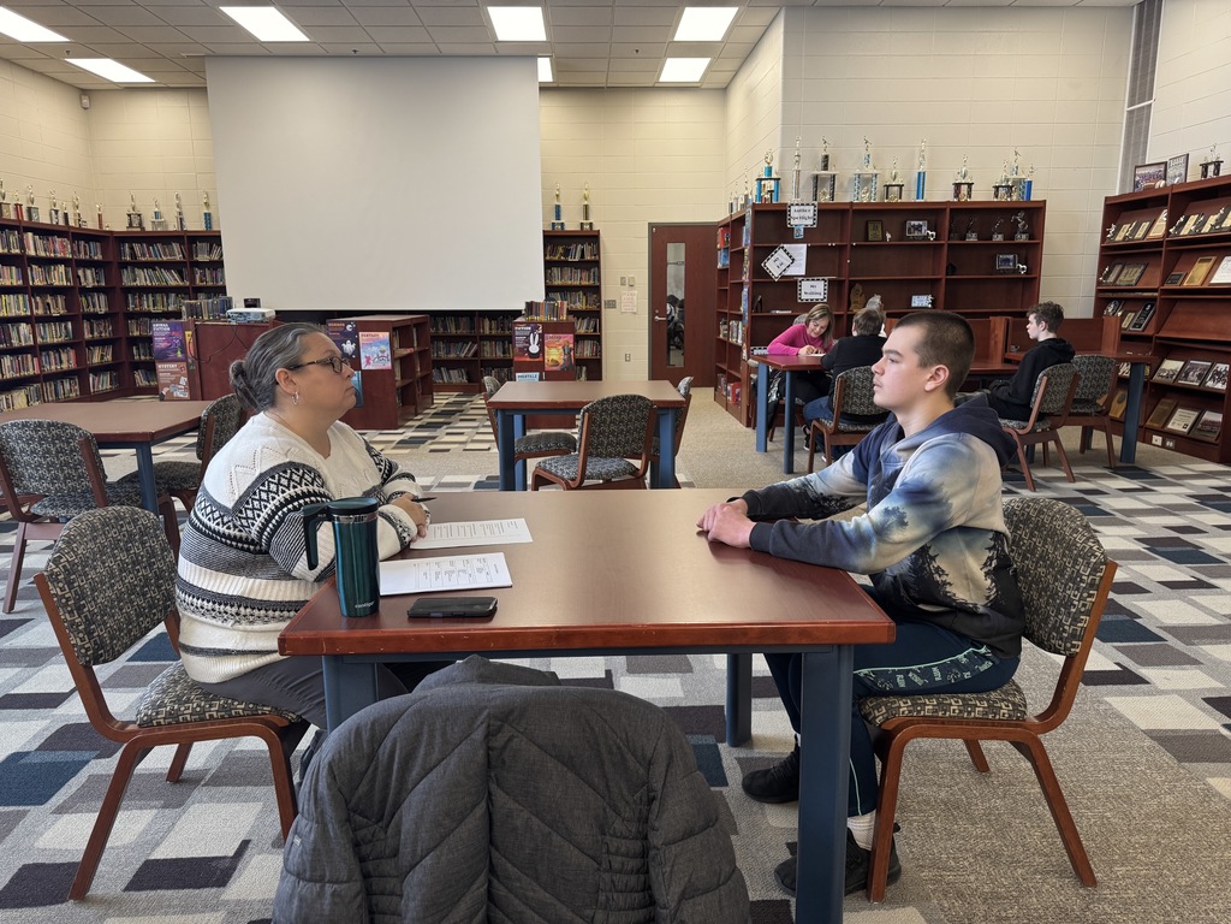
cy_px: 462
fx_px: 853
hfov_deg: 71.6
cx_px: 616
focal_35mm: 24
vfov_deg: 56.8
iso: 160
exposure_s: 1/120
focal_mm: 6.76
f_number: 1.78
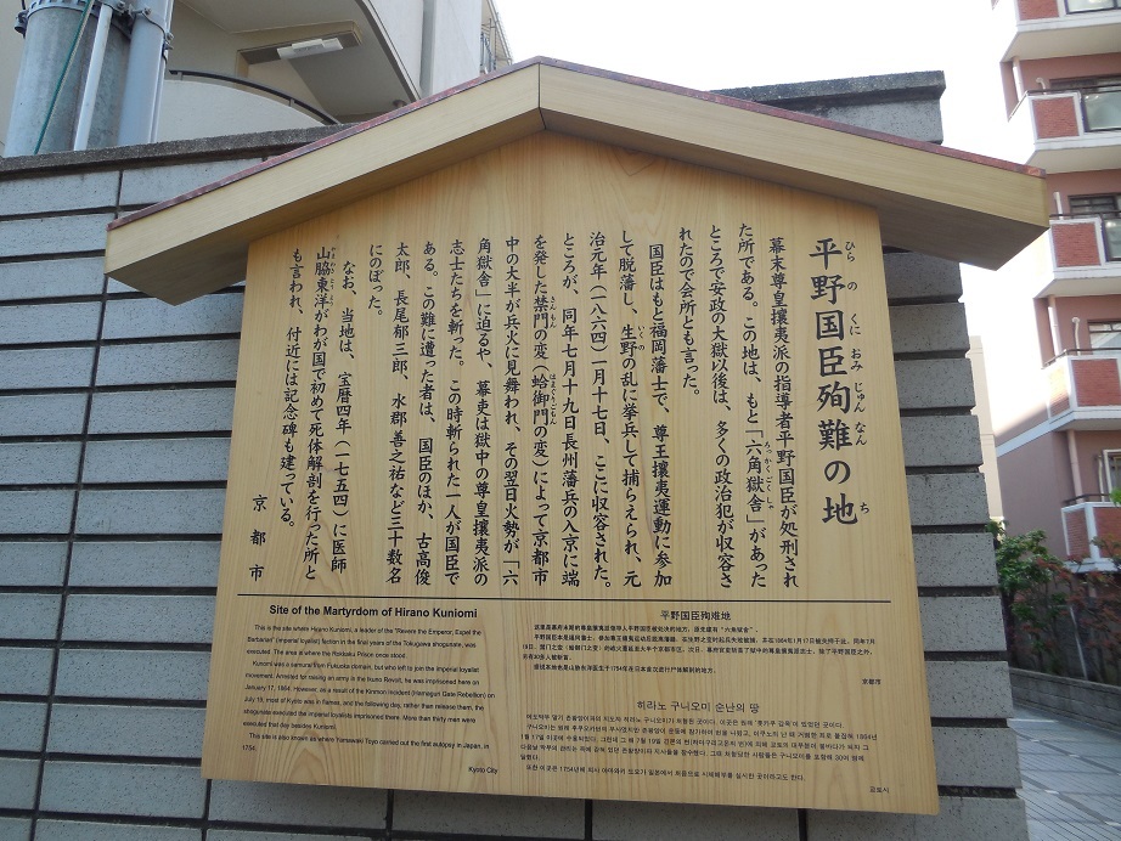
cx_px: 560
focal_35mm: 25
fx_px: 810
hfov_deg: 69.4
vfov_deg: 54.9
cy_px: 420
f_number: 3.1
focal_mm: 4.5
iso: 125
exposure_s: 1/250
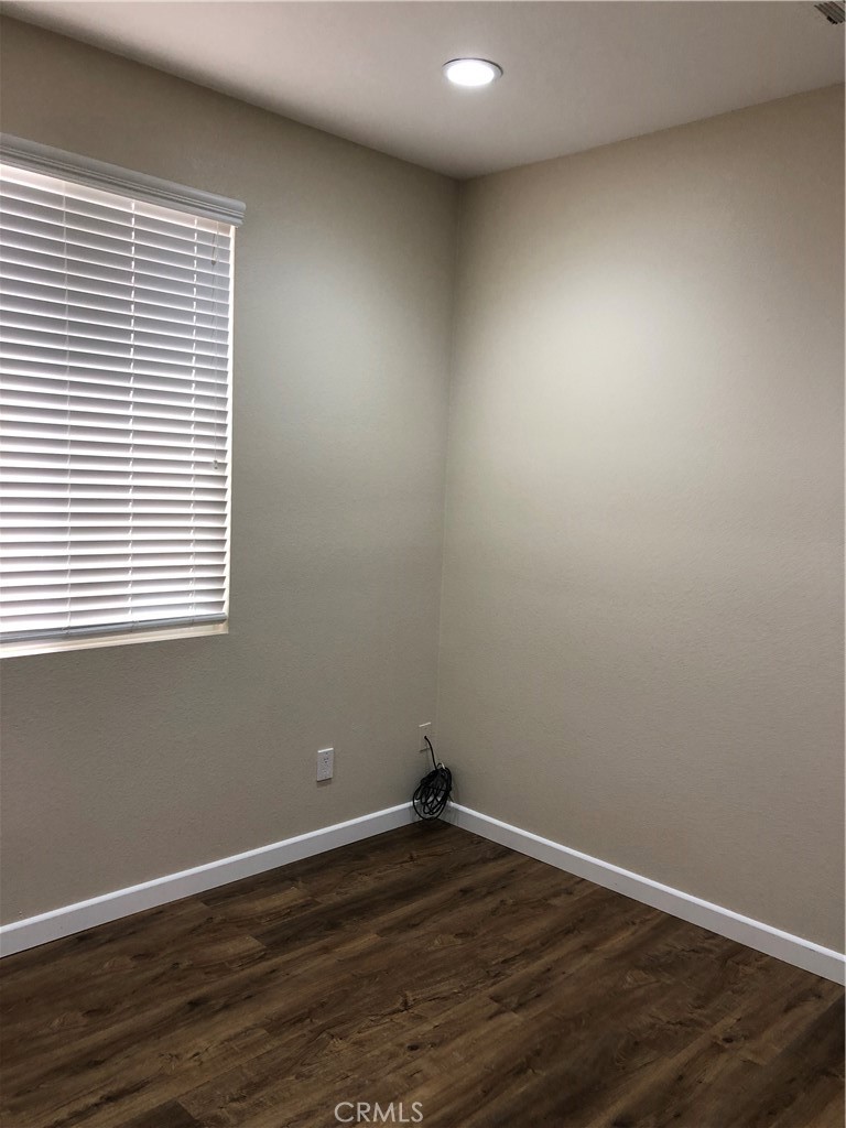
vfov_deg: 63.4
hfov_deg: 49.7
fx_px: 912
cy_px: 564
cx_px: 423
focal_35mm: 28
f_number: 1.8
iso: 32
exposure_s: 1/30
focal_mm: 3.99
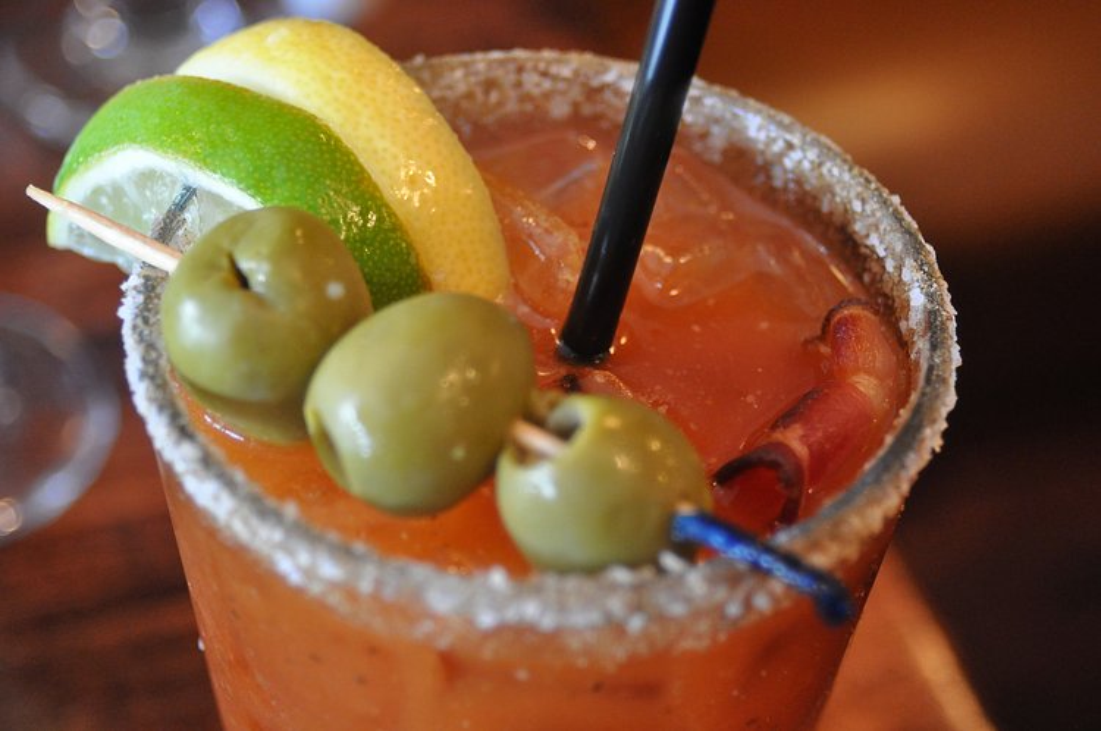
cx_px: 550
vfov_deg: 17.4
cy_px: 366
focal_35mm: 78
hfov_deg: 26.0
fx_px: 2382
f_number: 4.5
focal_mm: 52
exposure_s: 1/20
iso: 1600
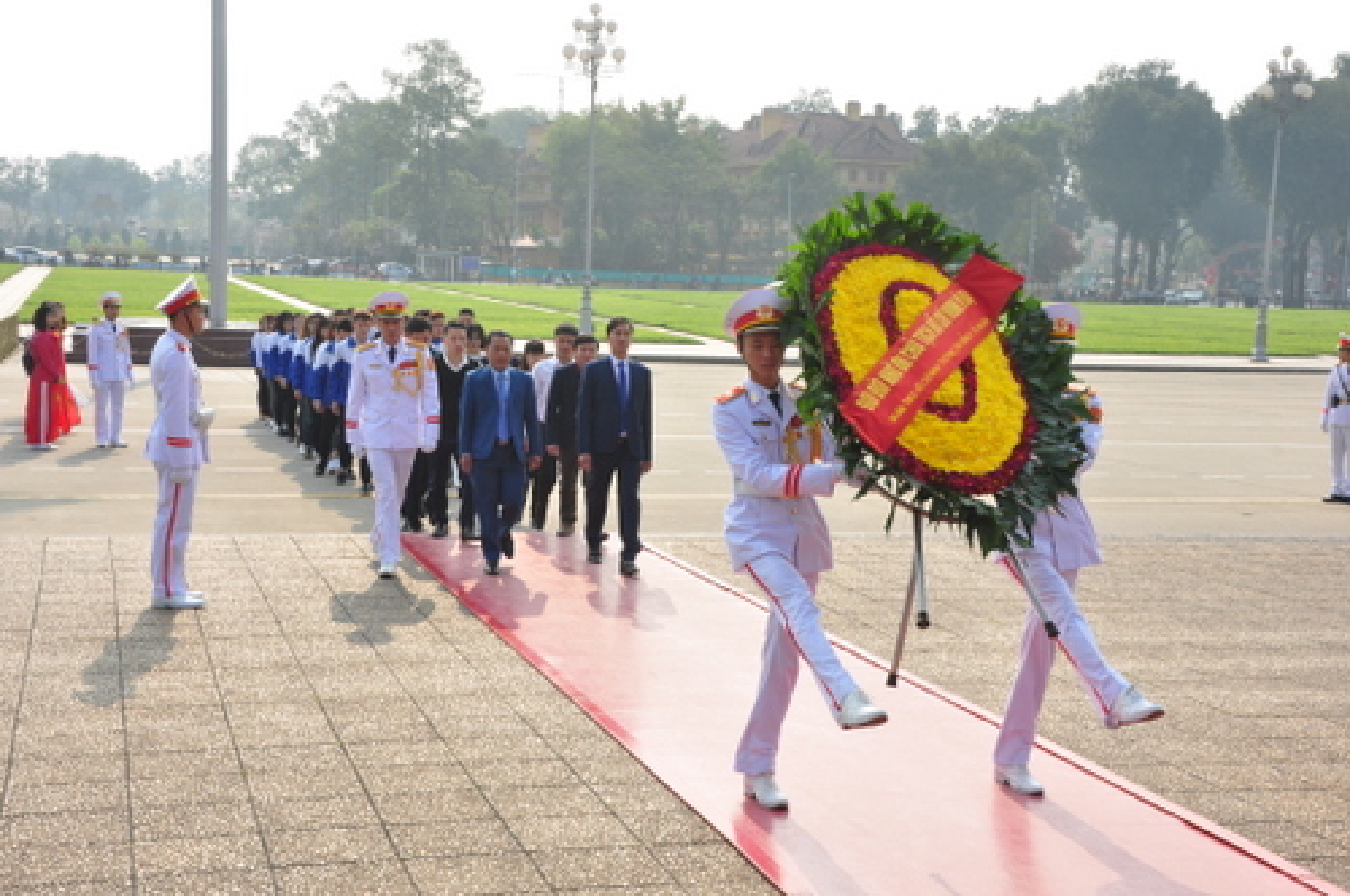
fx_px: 1966
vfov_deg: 25.7
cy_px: 448
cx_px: 675
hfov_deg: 37.9
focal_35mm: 52
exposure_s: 1/125
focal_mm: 35
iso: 250
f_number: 14
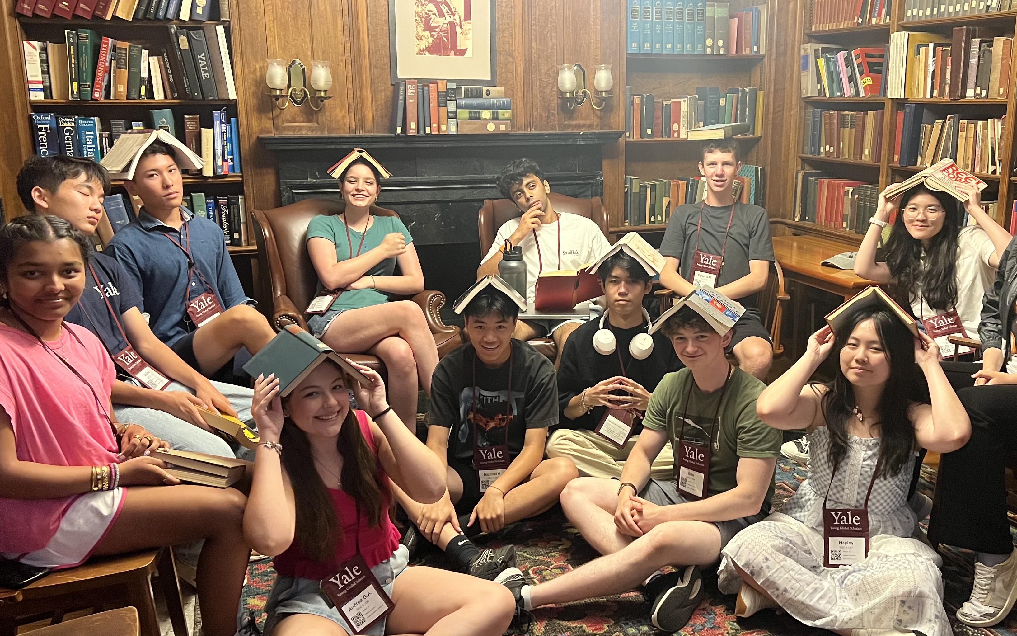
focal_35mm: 34
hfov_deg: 56.6
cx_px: 564
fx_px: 942
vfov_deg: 37.3
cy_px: 313
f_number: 1.5
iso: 640
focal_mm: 5.7
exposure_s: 1/40
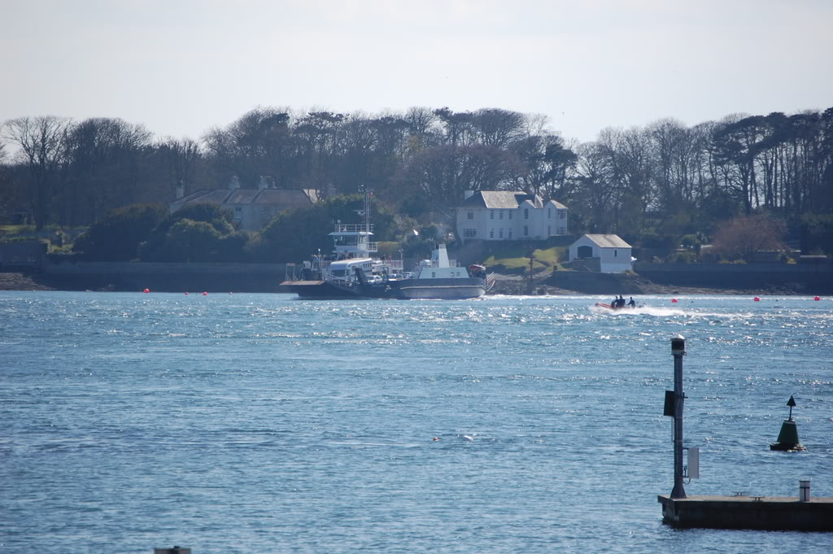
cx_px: 416
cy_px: 277
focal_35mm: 300
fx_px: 6936
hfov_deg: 6.9
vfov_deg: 4.6
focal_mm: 200
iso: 400
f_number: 5.6
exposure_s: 1/2000
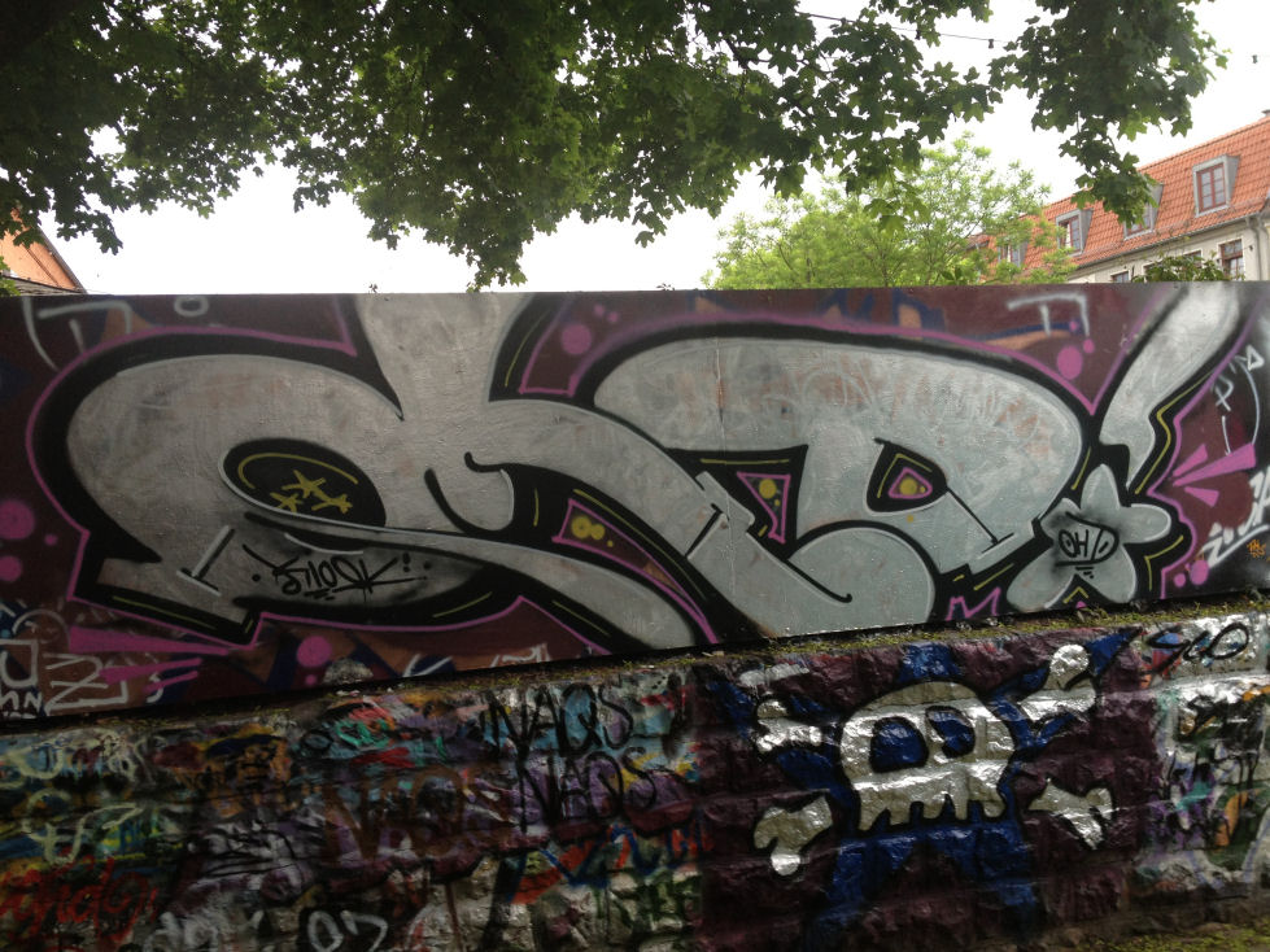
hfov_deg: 52.6
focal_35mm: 35
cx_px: 635
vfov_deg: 40.7
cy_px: 476
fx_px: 1284
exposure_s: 1/60
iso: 64
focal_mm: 4.28
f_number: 2.4
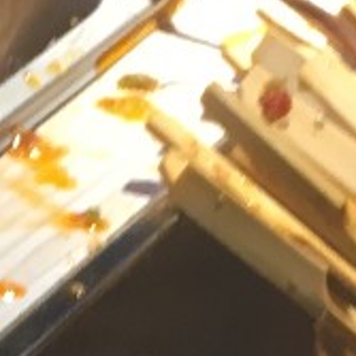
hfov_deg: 7.1
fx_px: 2851
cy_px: 925
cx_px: -68
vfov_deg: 6.7
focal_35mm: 245
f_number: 2.2
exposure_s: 1/33
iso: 80
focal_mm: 4.15
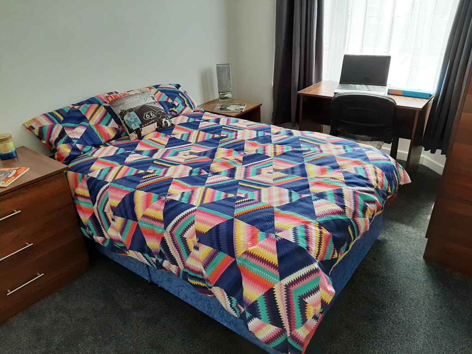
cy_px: 177
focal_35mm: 26
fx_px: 355
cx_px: 236
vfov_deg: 53.1
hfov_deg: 67.3
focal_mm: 3.93
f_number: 1.7
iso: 40
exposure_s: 1/244
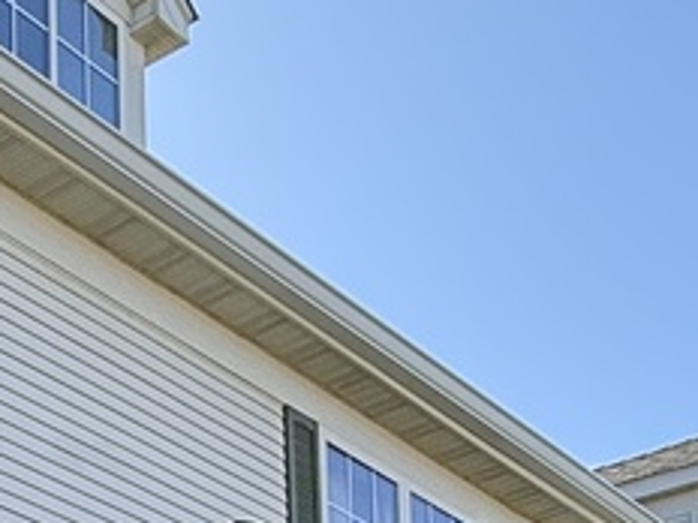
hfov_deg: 21.0
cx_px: -135
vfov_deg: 14.4
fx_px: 1754
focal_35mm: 87
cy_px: 1013
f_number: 2.2
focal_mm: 2.22
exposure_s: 1/518
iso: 50
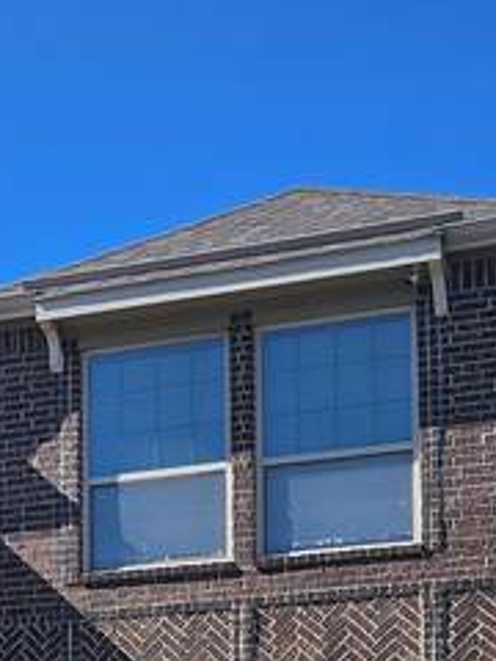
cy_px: 788
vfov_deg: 20.0
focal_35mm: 92
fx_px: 1758
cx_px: -96
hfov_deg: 15.5
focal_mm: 5.4
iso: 25
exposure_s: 1/3333
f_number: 1.8
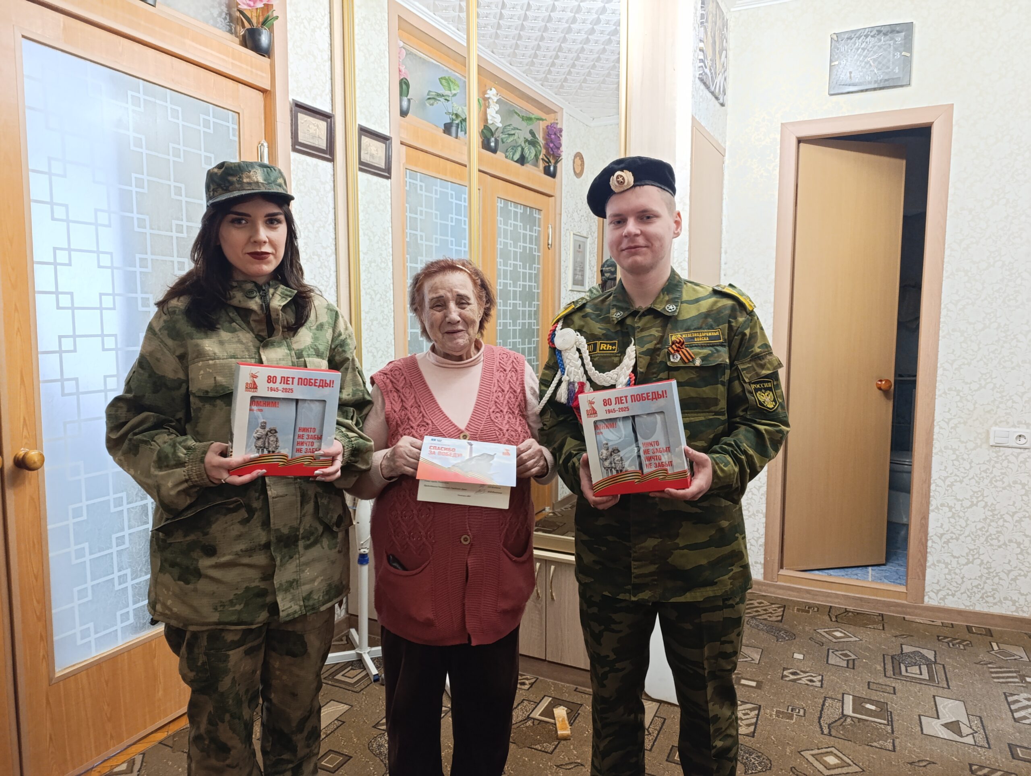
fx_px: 686
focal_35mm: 23
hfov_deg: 73.8
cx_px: 516
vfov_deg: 59.0
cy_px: 388
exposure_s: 1/25
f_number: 1.6
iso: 1250
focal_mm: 6.14
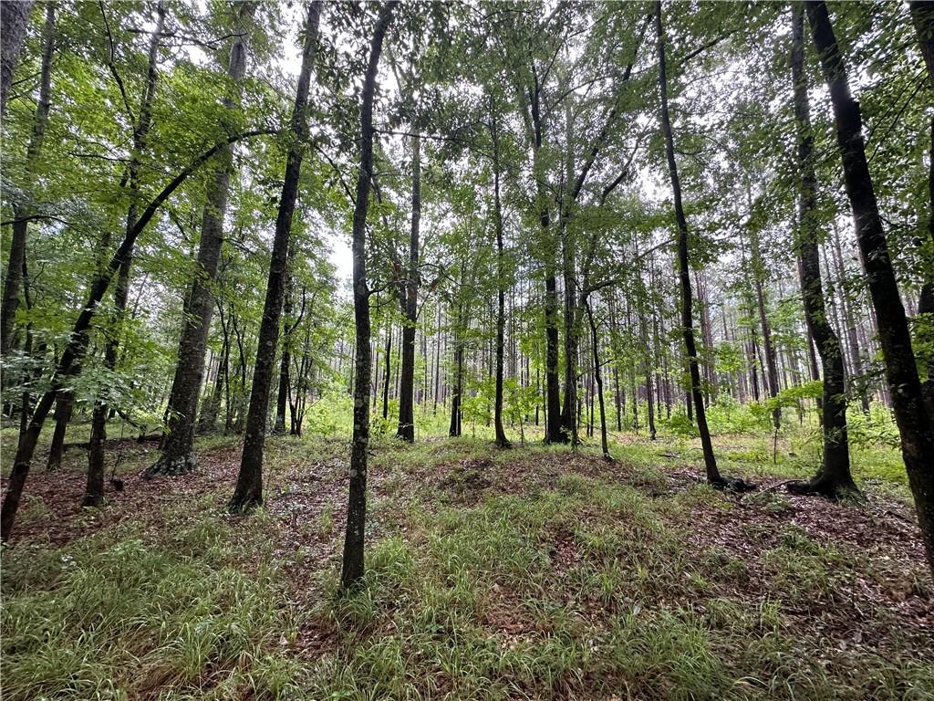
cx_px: 467
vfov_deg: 85.7
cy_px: 350
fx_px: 378
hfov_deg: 102.1
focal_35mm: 14
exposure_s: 1/99
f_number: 2.2
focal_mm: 2.22
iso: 125
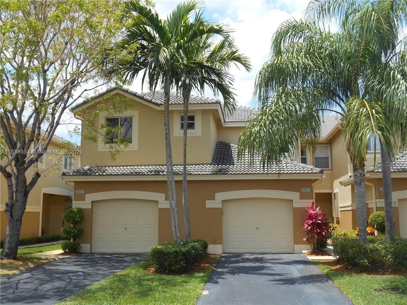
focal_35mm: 41
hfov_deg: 45.8
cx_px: 204
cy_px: 152
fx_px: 482
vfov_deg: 35.1
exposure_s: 1/500
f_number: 3.9
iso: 80
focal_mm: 7.2
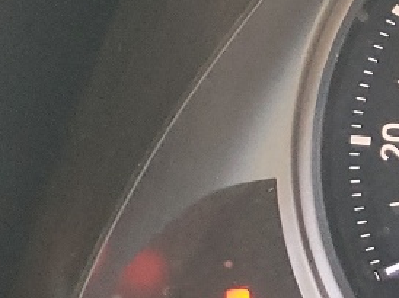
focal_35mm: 152
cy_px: 138
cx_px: 1085
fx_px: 1750
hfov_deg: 10.4
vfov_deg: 9.7
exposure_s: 1/60.2
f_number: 1.5
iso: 119
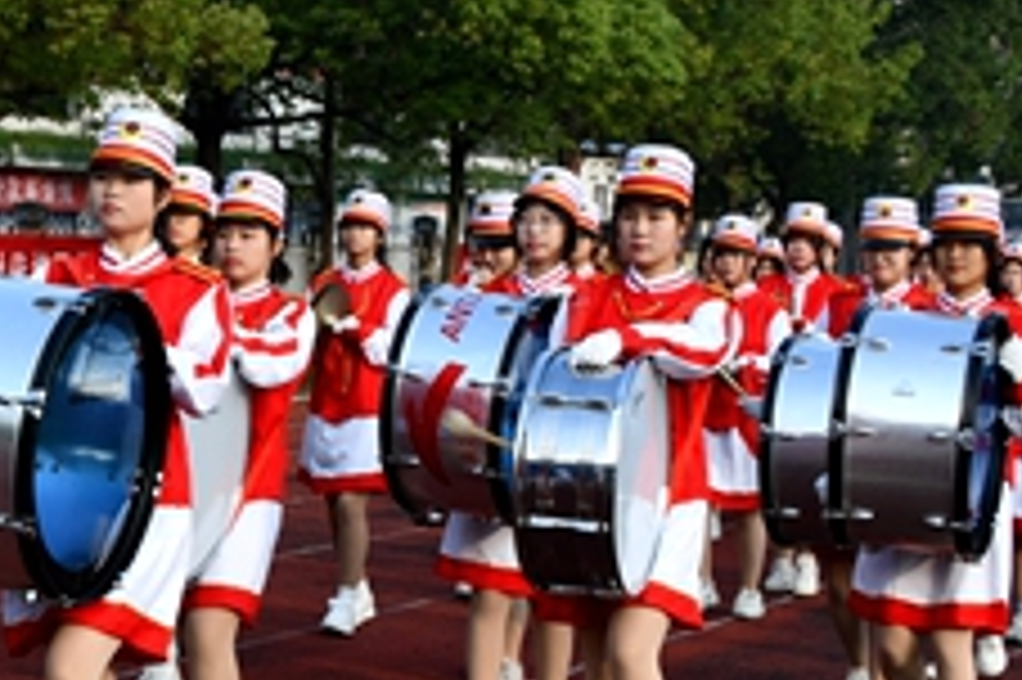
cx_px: -72
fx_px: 3206
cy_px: 385
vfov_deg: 12.1
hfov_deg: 17.6
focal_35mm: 113
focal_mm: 32
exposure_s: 1/125
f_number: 9
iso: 125
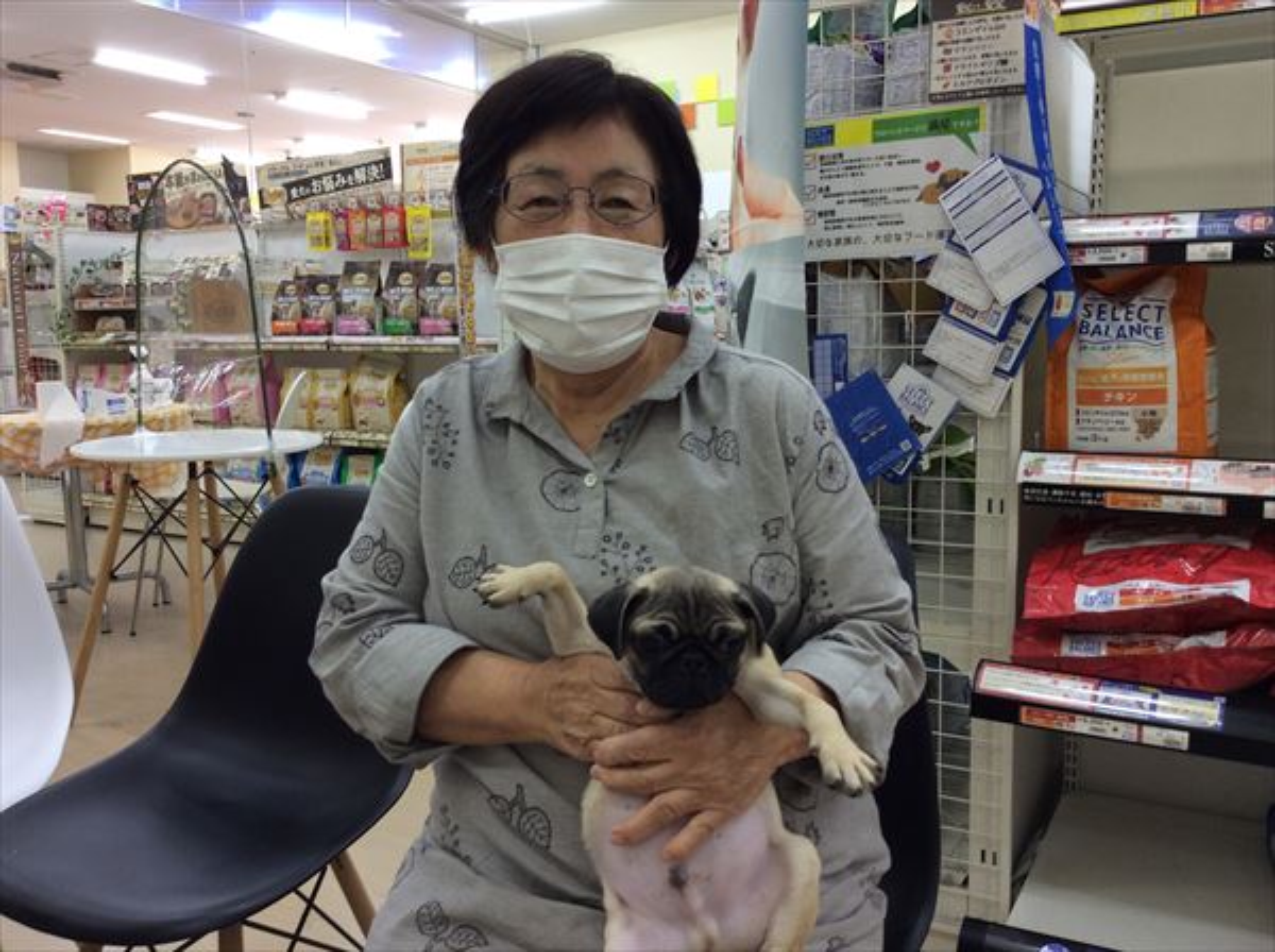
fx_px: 1177
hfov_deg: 56.9
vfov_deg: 44.0
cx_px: 638
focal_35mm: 32
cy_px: 476
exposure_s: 1/24
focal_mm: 3.3
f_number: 2.4
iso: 32
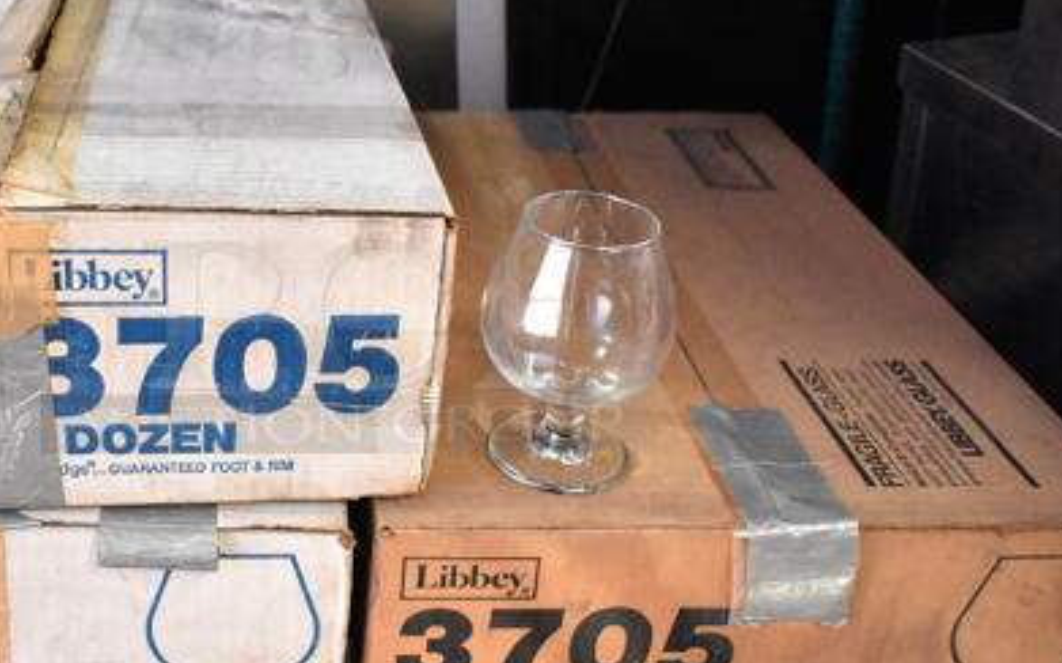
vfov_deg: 29.8
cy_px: 310
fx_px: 1244
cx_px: 345
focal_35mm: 43
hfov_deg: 45.5
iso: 8000
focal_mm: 18
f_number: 3.5
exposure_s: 1/125
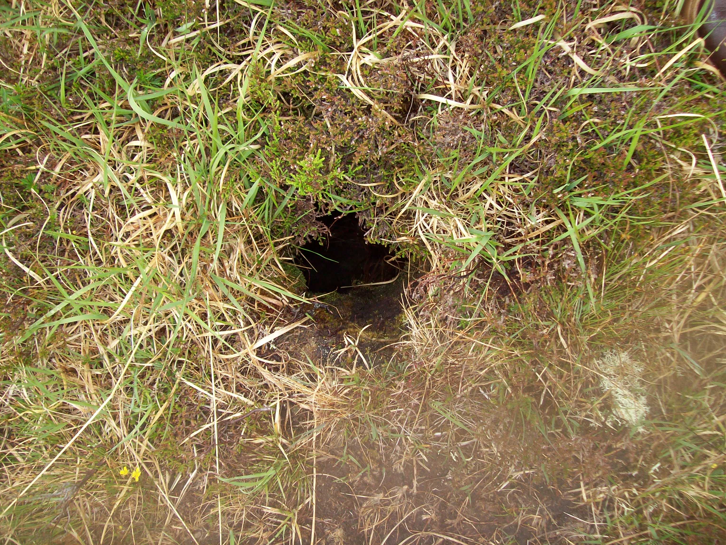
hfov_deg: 51.4
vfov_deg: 39.7
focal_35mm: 36
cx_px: 363
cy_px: 272
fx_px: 755
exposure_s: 1/64
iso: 80
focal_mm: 6
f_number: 2.7
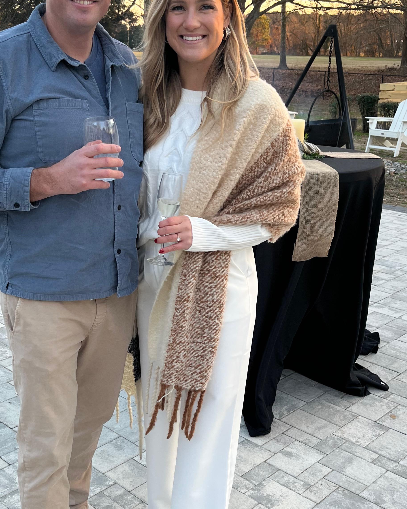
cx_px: 162
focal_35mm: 45
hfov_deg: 33.3
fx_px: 678
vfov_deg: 41.1
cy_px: 291
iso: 40
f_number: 1.6
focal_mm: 5.1
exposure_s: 1/122
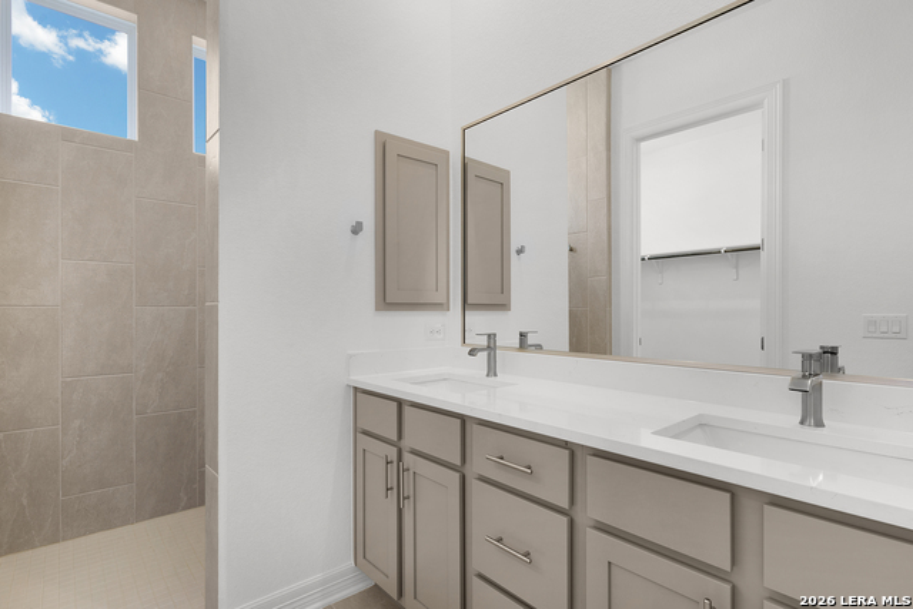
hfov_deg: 93.3
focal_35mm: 17
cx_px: 456
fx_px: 431
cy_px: 304
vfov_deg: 70.5
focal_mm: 17
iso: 100
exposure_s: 1/10
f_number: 9
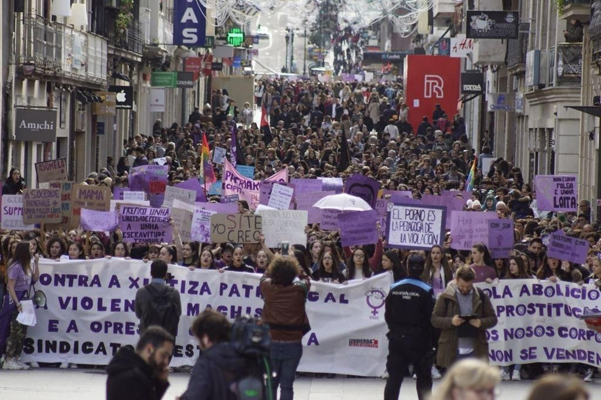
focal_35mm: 300
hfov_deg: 6.9
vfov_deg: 4.6
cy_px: 200
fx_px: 5008
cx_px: 300
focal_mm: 200
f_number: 5.6
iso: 400
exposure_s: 1/320
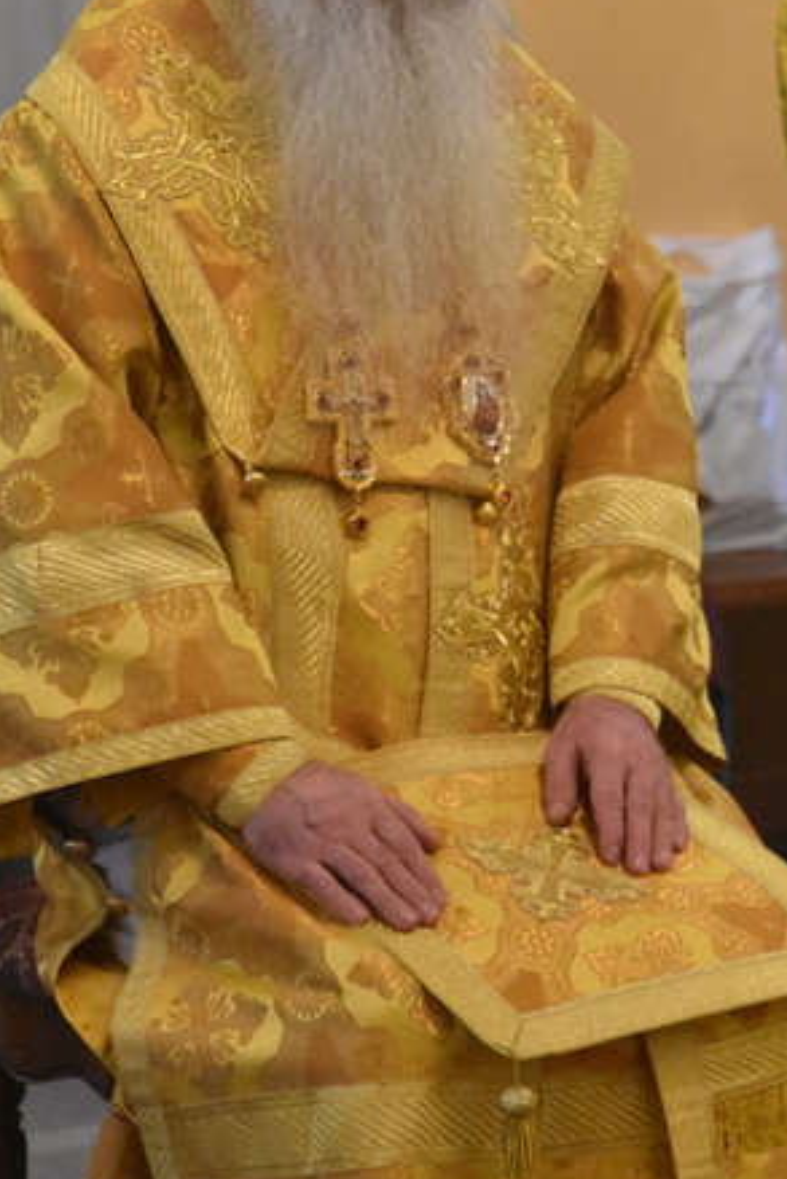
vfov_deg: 10.0
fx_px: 6716
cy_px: 513
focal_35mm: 205
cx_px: 719
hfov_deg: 6.7
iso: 6400
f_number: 3.8
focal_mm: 60
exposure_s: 1/100
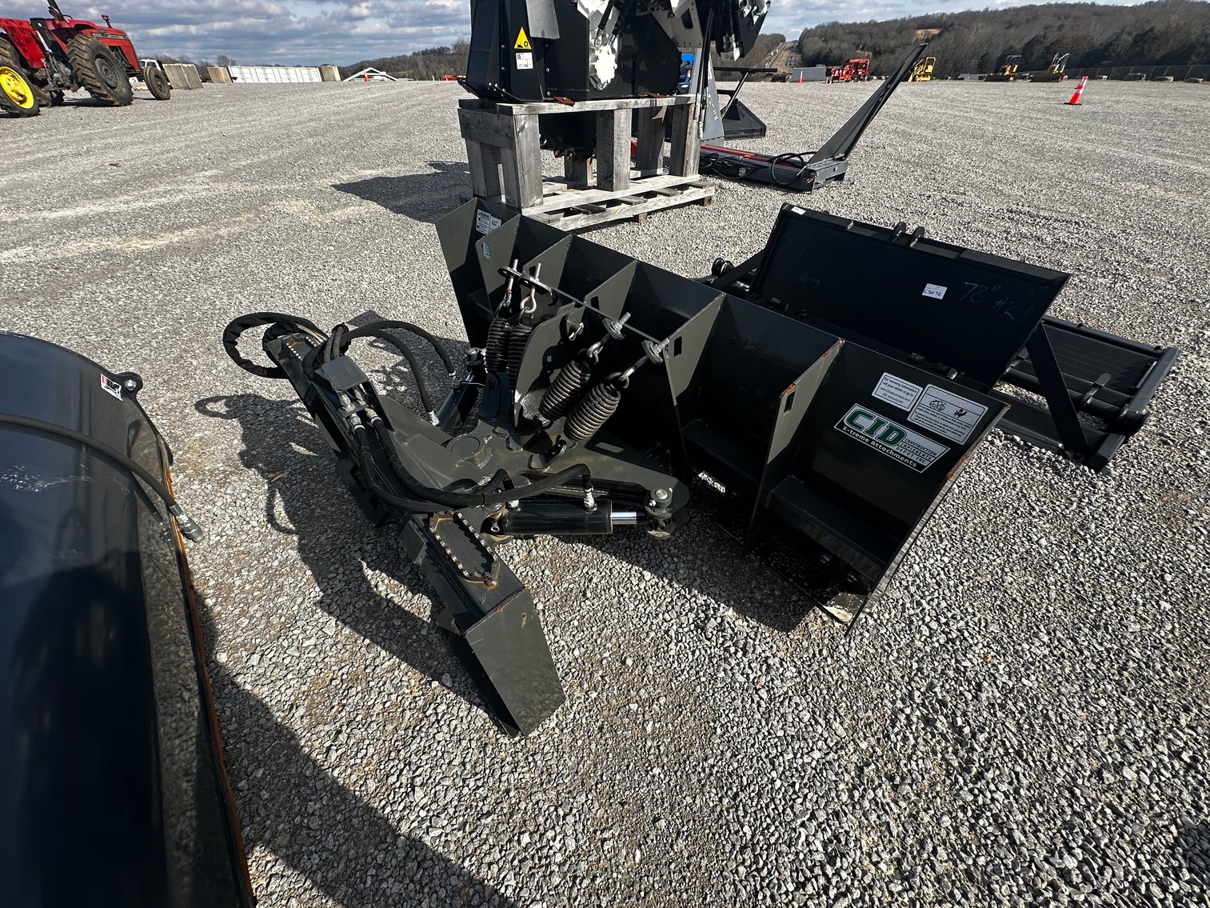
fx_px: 489
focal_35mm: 14
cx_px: 605
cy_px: 454
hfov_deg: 102.1
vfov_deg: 85.7
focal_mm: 2.22
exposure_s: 1/963
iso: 50
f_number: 2.2
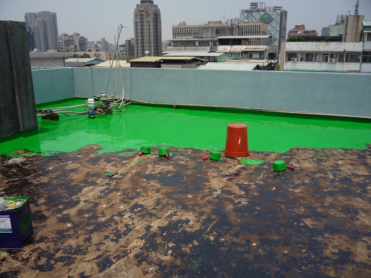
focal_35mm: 30
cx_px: 186
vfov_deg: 46.8
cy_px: 139
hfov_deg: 60.0
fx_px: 321
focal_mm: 5.2
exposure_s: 1/400
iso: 100
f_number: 5
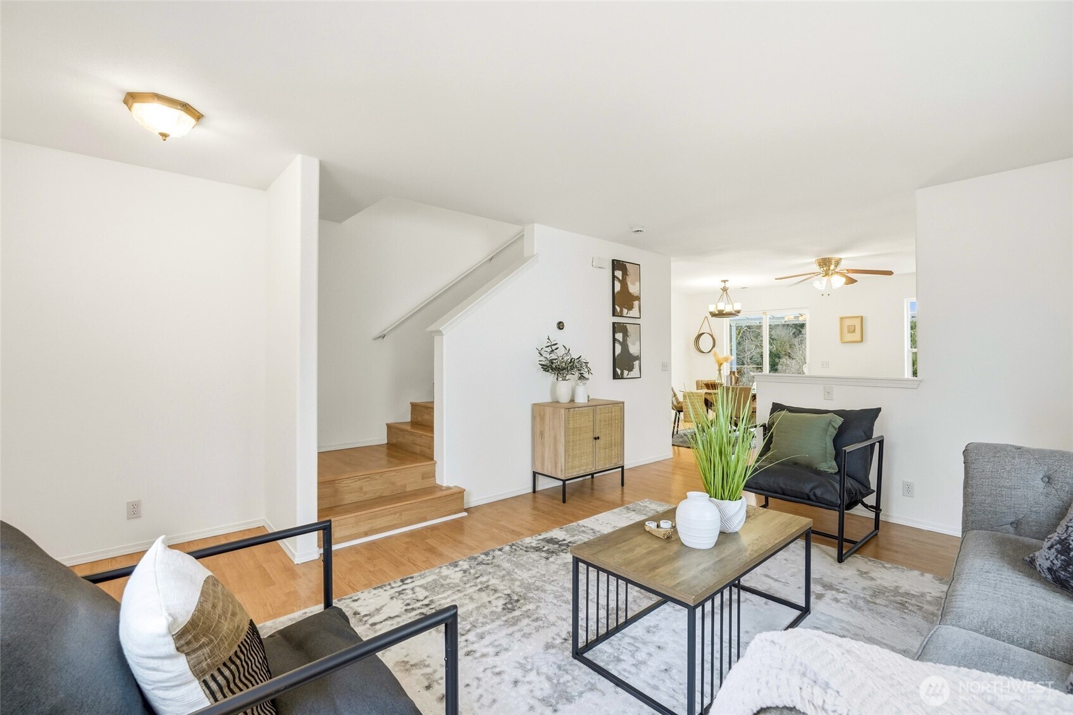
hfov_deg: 95.0
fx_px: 492
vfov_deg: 72.0
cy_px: 358
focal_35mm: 16
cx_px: 536
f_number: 9
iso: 1250
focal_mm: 16.5
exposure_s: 1/500
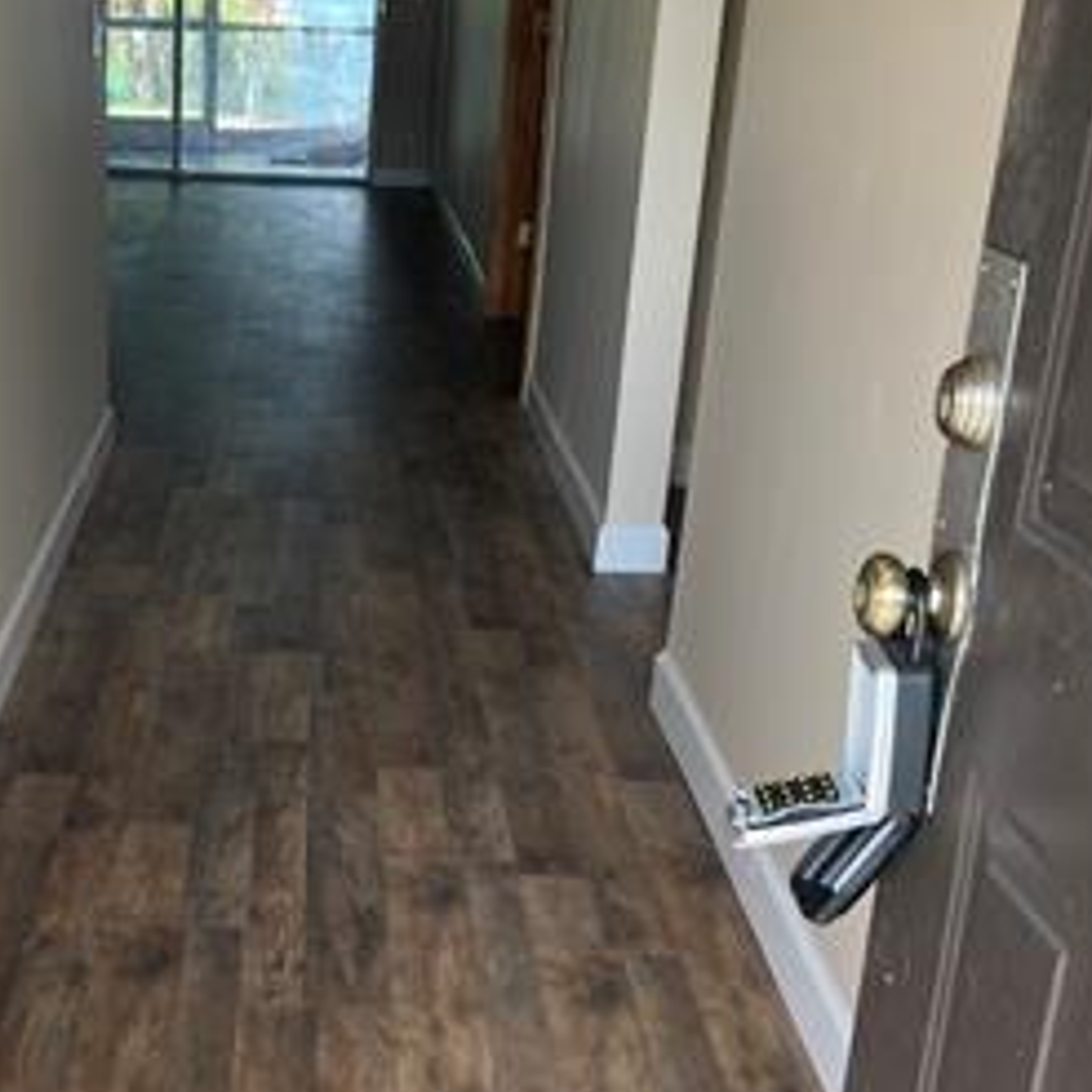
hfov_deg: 29.9
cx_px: 240
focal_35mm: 56
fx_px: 1999
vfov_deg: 30.2
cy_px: 790
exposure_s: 1/121
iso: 32
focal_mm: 5.1
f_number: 1.6
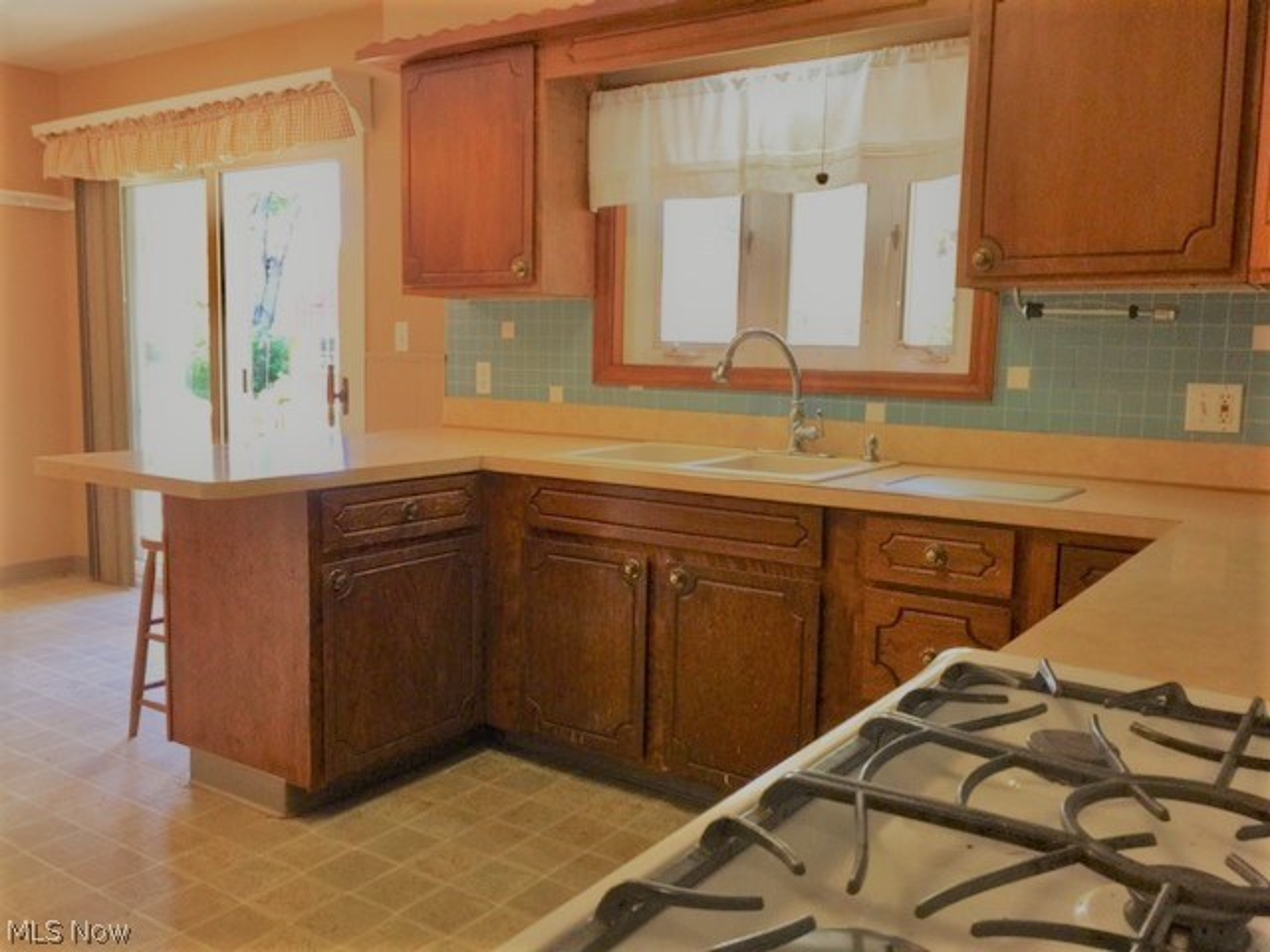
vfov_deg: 48.2
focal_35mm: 29
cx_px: 635
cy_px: 476
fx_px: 1064
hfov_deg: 61.7
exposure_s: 1/30
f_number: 2.2
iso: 50
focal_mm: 4.15
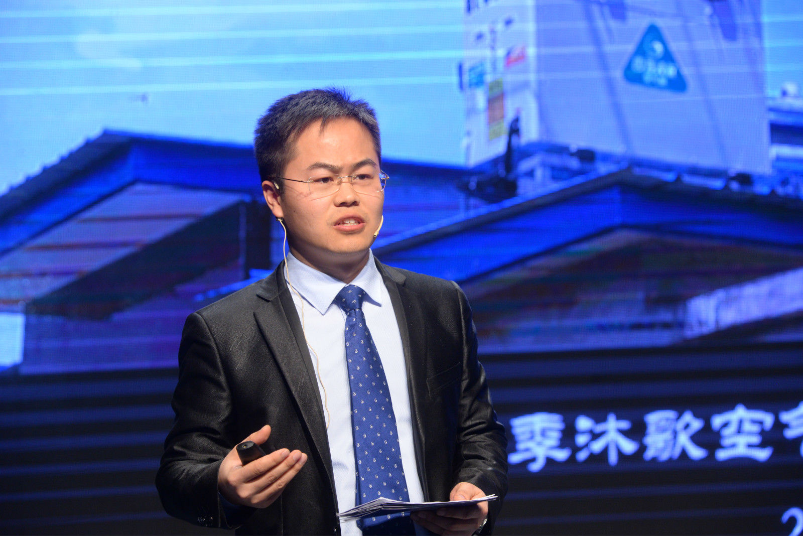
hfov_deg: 17.1
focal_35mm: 120
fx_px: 2677
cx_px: 402
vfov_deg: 11.4
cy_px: 268
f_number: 6.3
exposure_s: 1/160
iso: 2000
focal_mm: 120
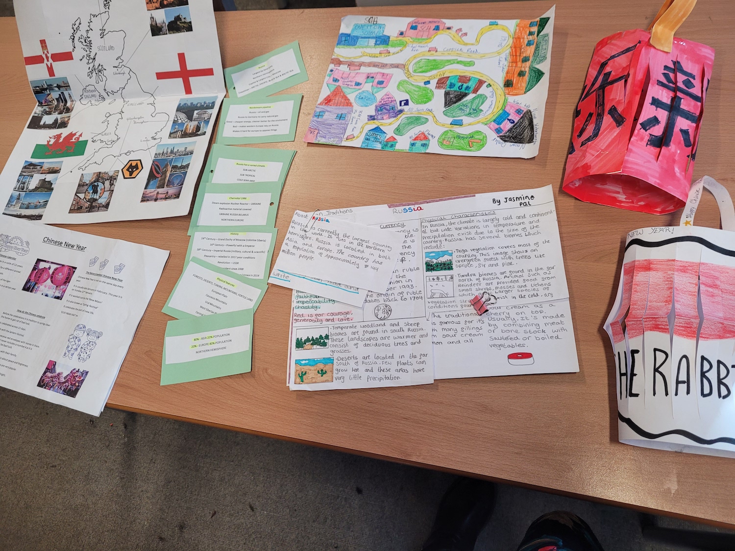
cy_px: 276
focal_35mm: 26
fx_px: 552
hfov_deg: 67.3
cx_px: 368
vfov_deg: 53.1
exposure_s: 1/100
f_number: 1.8
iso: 160
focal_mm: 5.4
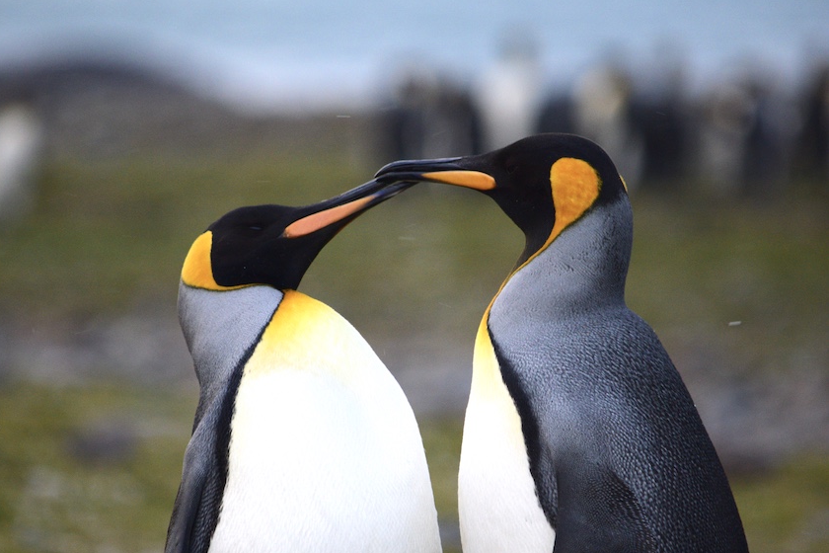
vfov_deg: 2.9
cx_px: 386
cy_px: 286
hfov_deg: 4.3
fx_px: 11099
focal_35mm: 482
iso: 1600
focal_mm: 300
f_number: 5.6
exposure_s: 1/400
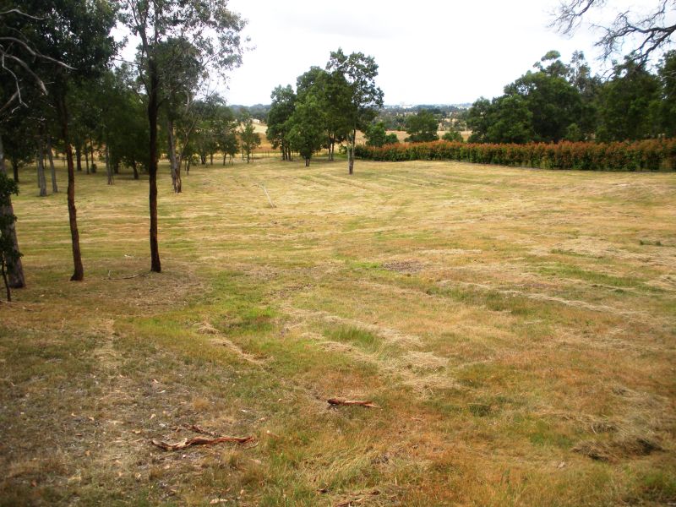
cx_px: 338
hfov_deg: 51.4
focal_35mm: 36
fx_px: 703
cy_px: 254
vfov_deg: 39.7
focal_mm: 6.3
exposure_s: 1/314
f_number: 3.5
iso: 88
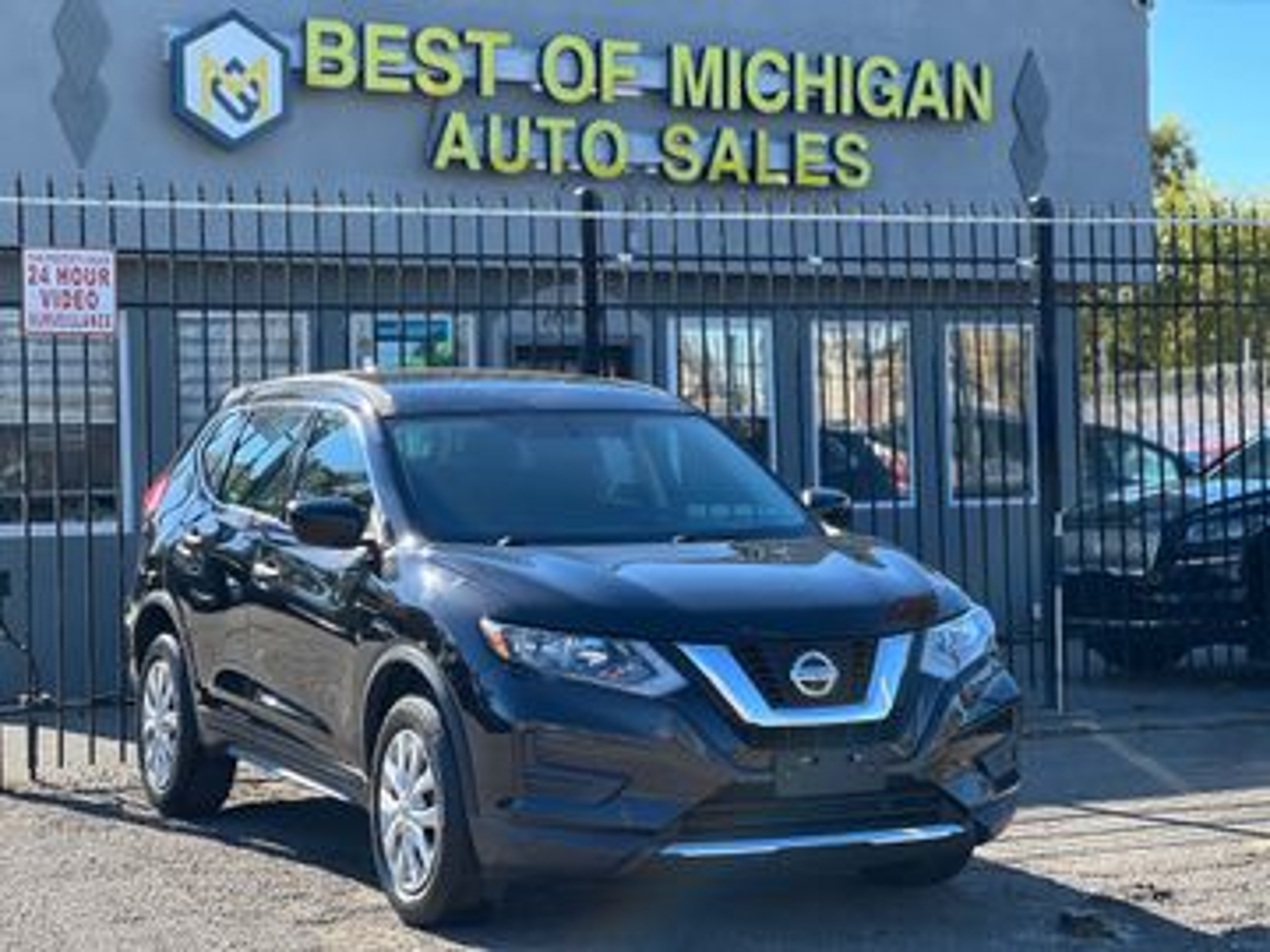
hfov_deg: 25.3
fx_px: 2825
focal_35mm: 77
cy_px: 476
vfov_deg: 19.1
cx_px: 635
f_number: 2.8
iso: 20
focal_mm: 9
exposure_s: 1/139
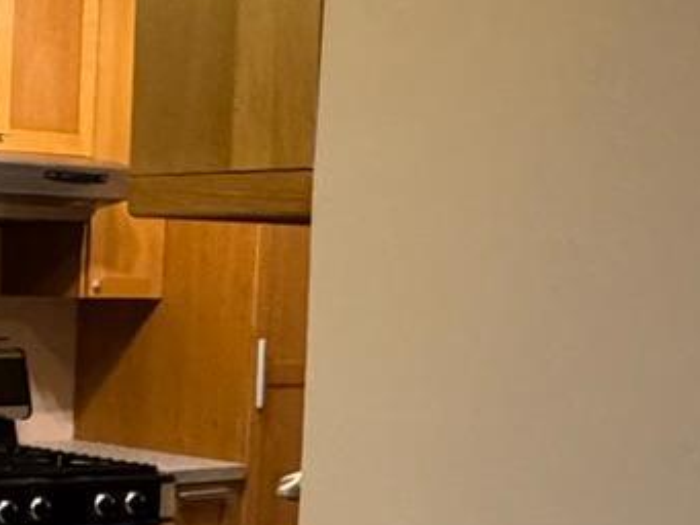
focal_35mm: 84
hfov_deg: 20.7
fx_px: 1699
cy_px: 392
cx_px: -275
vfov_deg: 17.5
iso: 500
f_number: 2.2
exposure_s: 1/60
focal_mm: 2.22
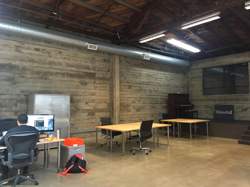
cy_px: 94
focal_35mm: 29
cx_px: 125
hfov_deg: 61.7
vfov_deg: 48.2
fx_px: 209
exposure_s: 1/30
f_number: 2.2
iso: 200
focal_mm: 4.15
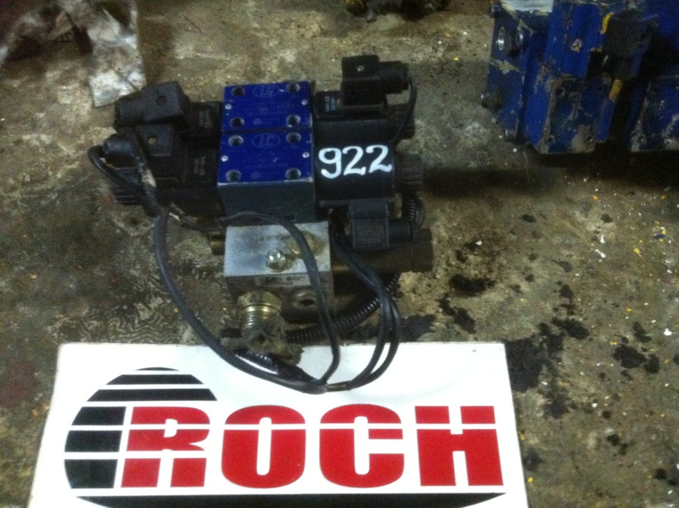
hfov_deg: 52.7
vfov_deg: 40.6
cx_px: 340
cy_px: 254
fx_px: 686
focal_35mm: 35
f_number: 2.8
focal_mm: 3.85
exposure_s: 1/17
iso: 1000
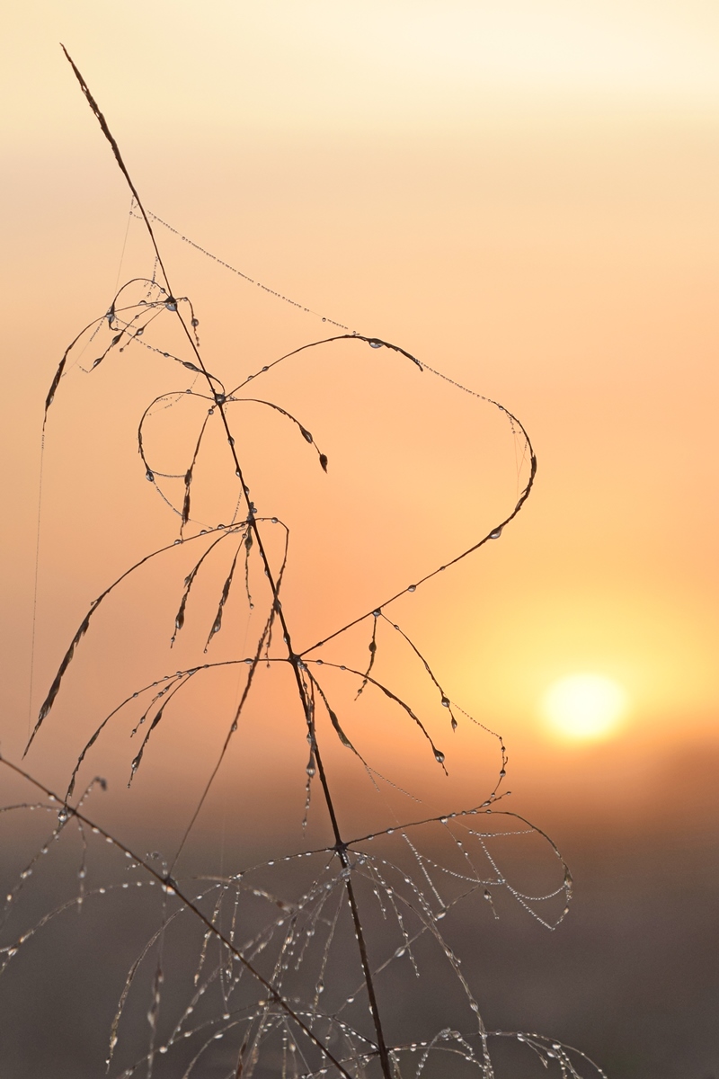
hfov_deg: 10.2
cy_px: 540
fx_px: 4044
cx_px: 360
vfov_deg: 15.2
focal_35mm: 135
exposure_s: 1/250
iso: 200
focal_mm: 90
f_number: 8
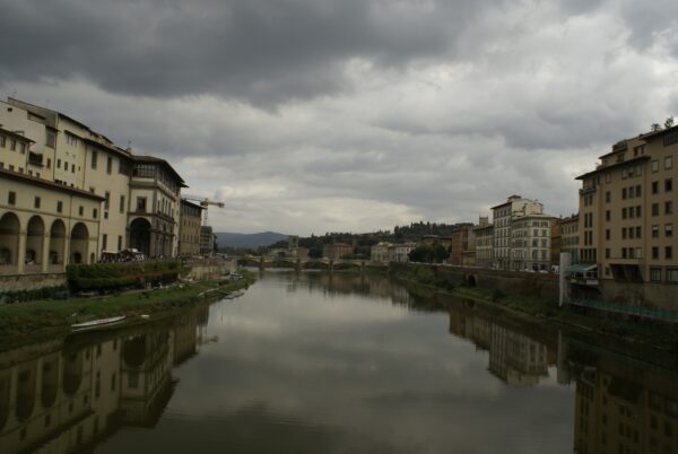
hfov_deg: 67.3
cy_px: 227
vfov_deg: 48.1
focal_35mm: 27
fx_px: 509
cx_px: 339
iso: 100
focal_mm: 18
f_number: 10
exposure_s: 1/160
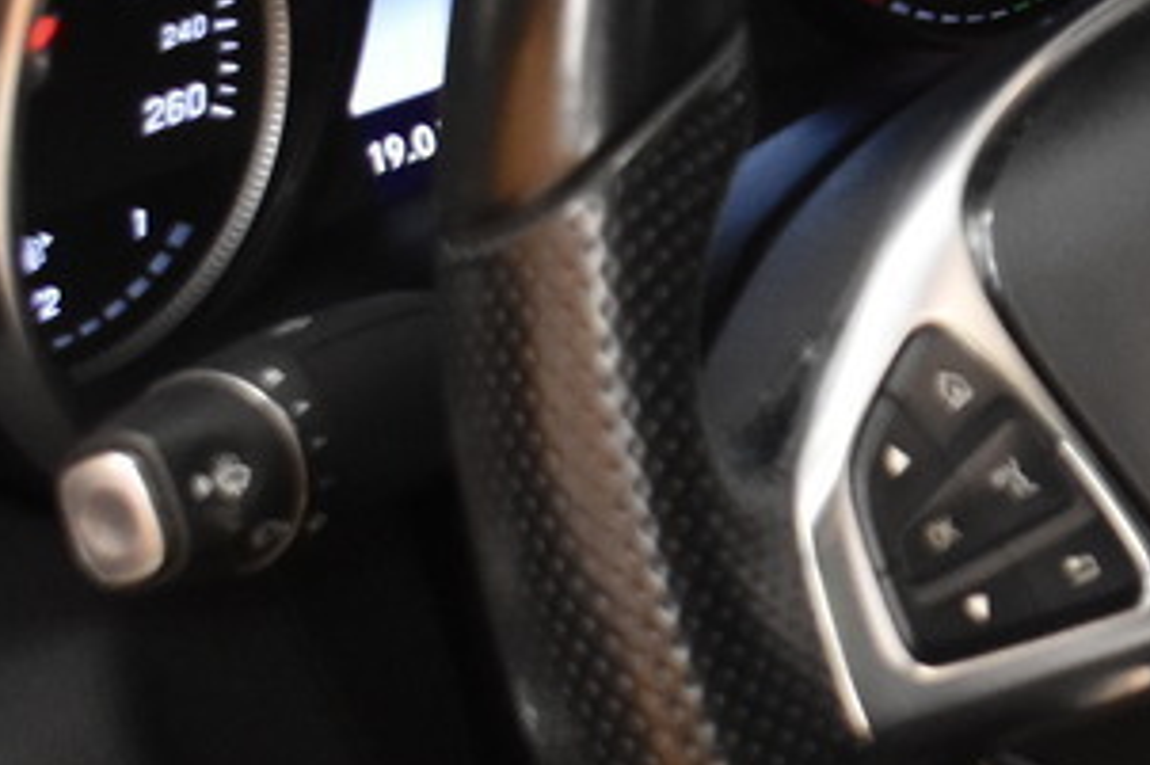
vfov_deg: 5.5
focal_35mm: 250
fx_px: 7971
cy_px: 312
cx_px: 2376
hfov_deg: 7.9
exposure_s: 1/50
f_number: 4.2
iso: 1600
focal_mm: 31
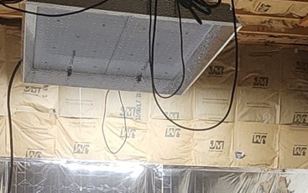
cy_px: 303
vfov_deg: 16.3
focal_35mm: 72
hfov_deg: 28.6
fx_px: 605
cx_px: 160
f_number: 2.2
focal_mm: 2.2
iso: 640
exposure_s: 1/30
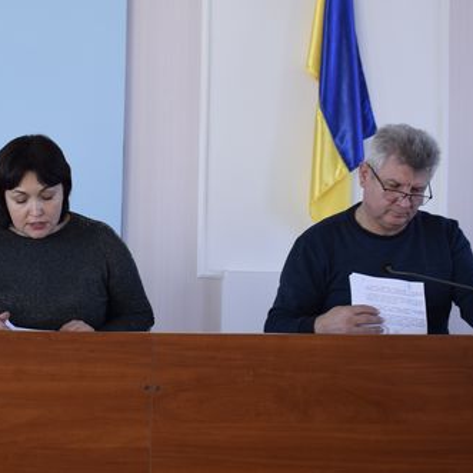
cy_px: 194
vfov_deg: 22.2
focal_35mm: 78
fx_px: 1205
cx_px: 47
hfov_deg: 21.7
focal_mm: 27
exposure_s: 1/100
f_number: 5
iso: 400
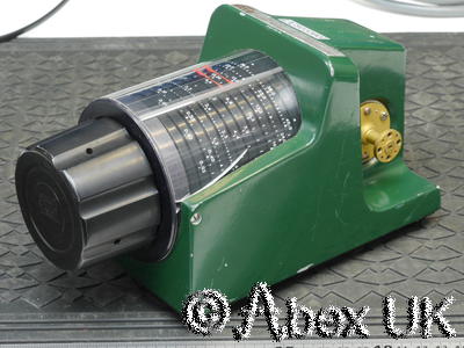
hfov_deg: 17.9
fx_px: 1474
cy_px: 174
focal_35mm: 110
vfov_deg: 13.5
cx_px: 232
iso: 400
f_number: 11
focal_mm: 55
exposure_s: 1/4
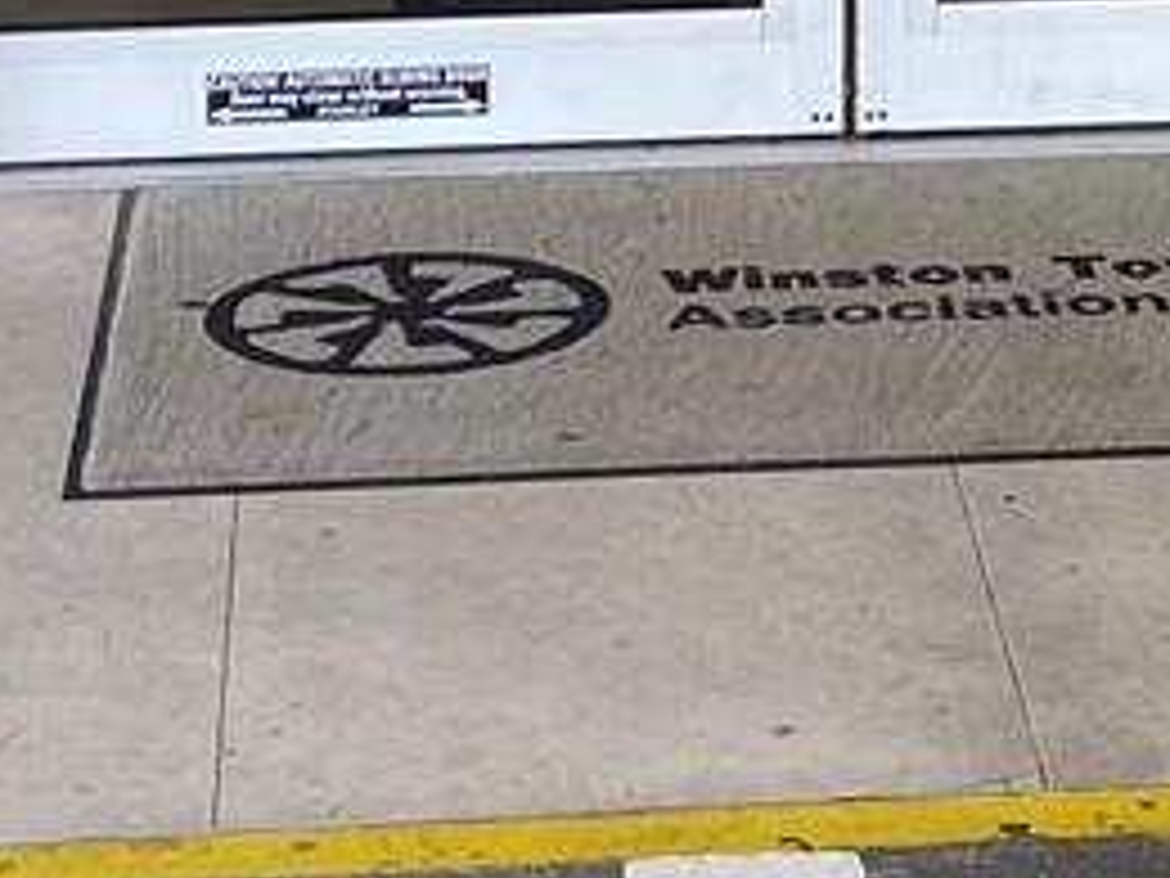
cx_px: 1107
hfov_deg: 12.2
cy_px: -883
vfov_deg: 8.8
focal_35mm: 160
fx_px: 5408
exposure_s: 1/120
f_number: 1.8
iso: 50
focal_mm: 4.25
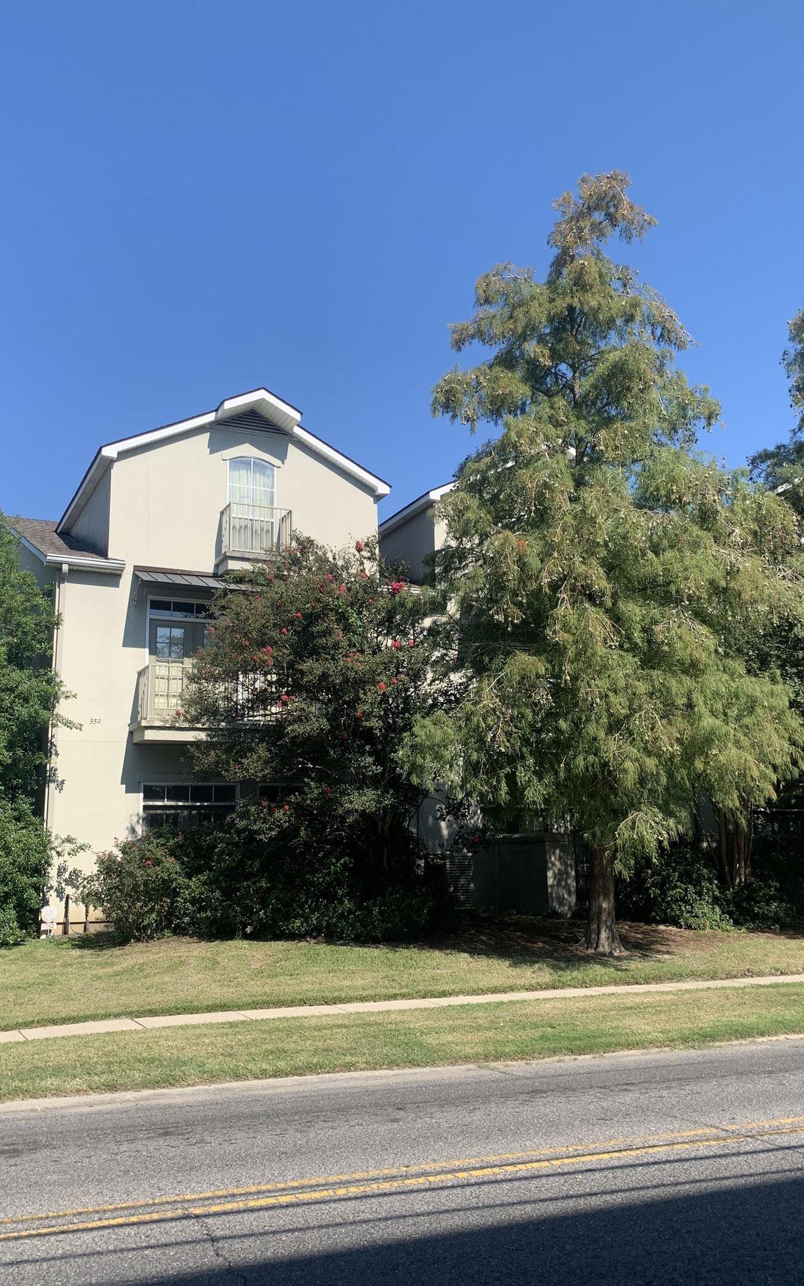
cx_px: 401
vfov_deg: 59.6
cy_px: 622
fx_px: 1122
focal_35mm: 32
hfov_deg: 39.4
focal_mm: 4.25
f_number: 1.8
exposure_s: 1/1427
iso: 25
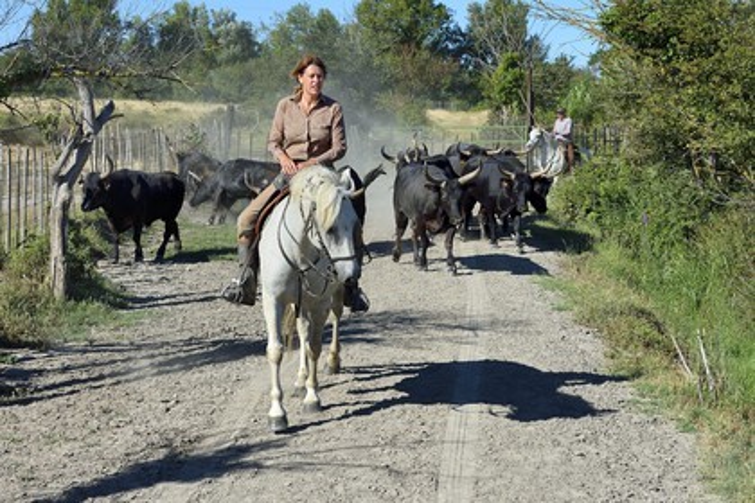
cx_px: 378
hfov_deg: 28.1
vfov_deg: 18.9
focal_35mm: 72
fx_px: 1510
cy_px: 252
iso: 400
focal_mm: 72
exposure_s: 1/1000
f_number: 8
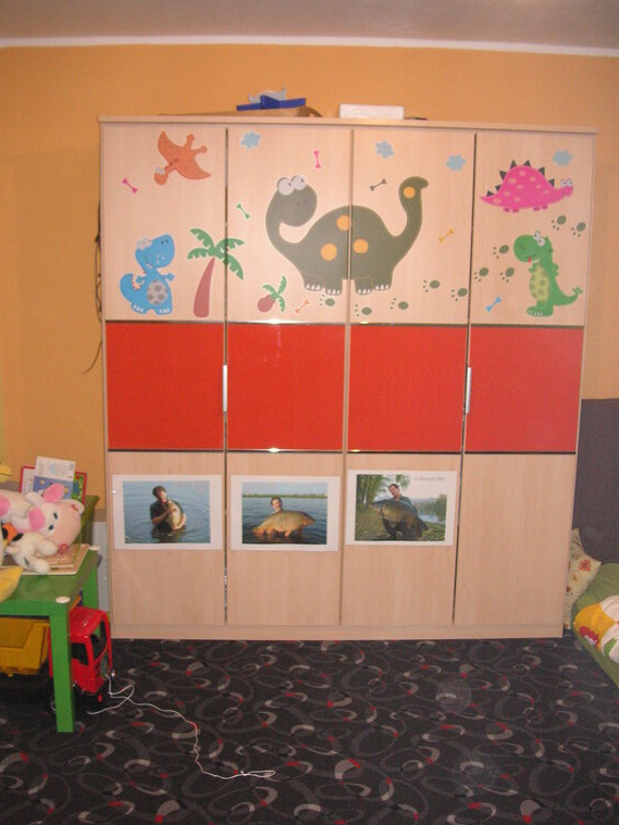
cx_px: 312
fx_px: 930
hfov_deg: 36.8
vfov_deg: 47.9
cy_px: 420
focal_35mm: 39
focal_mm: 6.1
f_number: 2.8
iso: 160
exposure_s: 1/45
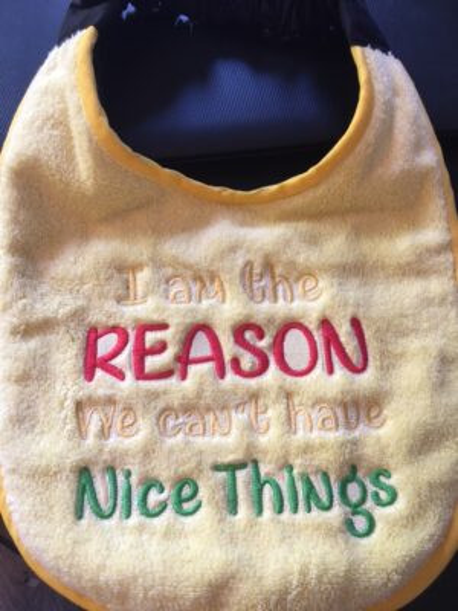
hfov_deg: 48.2
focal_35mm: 29
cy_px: 306
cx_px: 229
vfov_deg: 61.7
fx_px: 512
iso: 50
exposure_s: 1/17
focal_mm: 4.15
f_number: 2.2
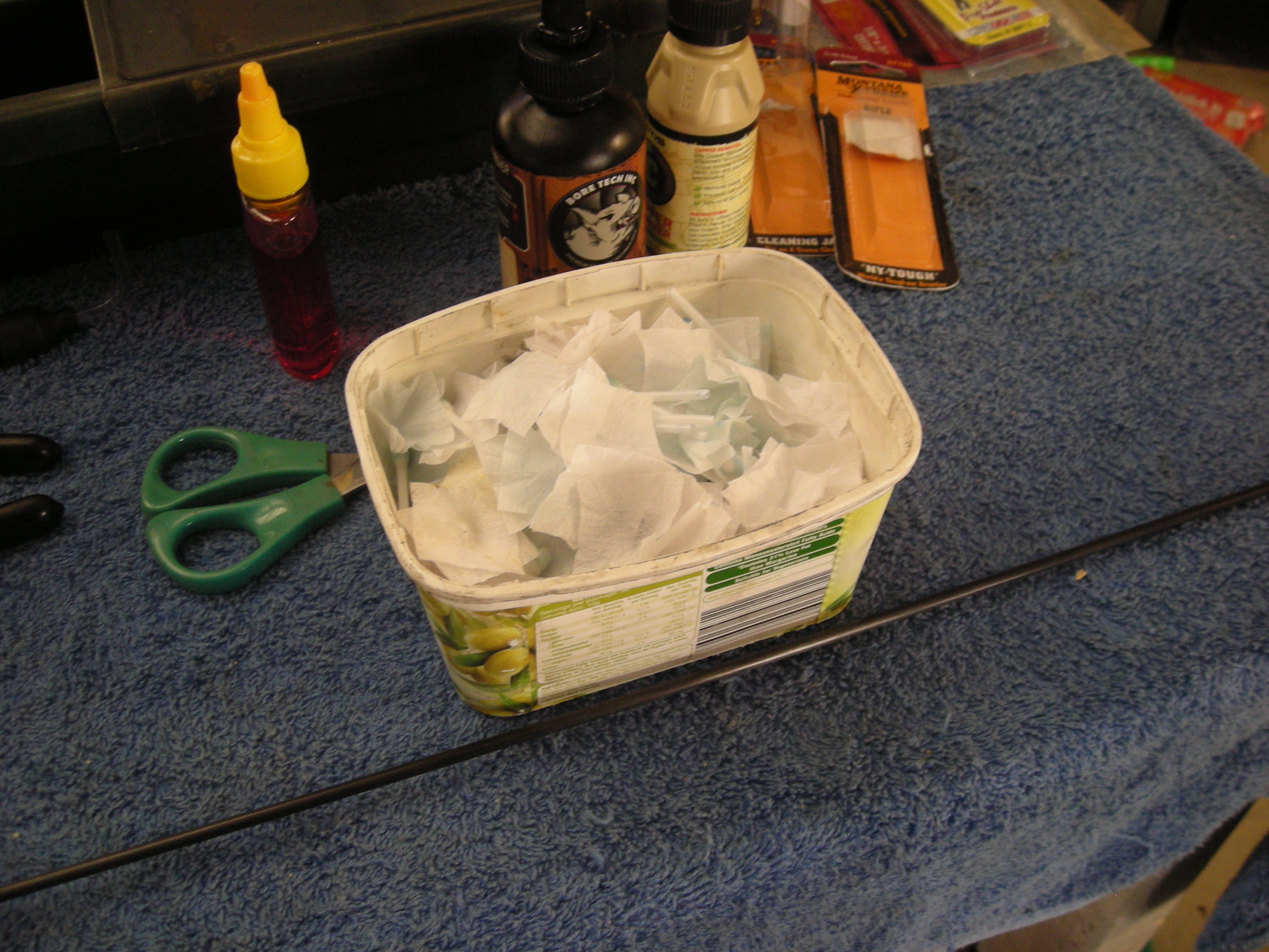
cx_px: 634
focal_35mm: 38
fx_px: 1393
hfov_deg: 49.0
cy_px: 476
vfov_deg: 37.7
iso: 200
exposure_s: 1/11.5
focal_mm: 6.3
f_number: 3.2
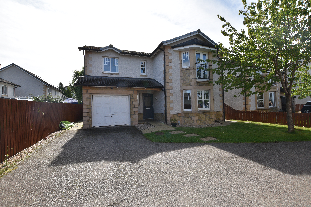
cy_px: 104
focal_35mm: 15
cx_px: 156
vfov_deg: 77.3
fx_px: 130
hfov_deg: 100.4
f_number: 8
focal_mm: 10
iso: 200
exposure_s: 1/500
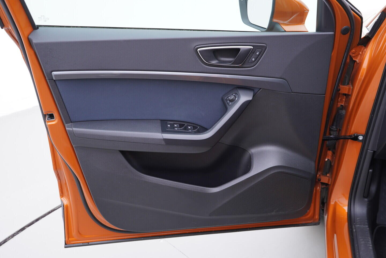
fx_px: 386
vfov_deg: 36.9
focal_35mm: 36
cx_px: 193
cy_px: 129
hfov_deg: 53.1
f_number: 2.8
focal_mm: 24
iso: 160
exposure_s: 1/40
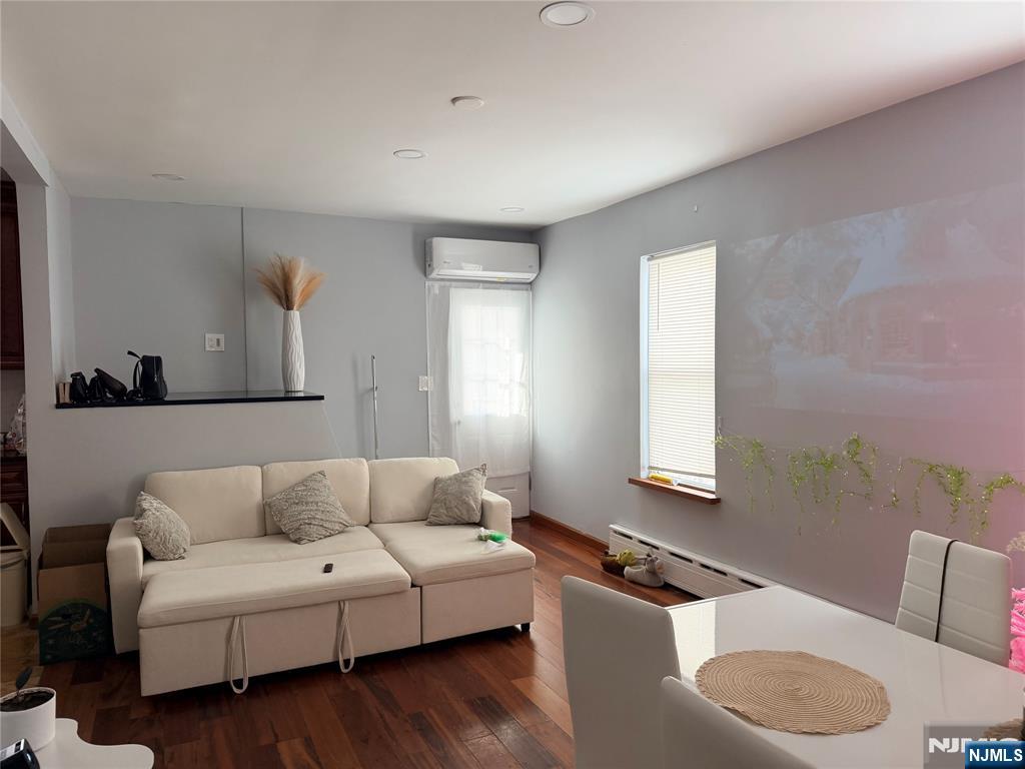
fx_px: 711
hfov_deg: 71.6
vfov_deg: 56.8
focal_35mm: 24
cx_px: 512
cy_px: 384
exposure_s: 1/170
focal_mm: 6.76
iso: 160
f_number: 1.78
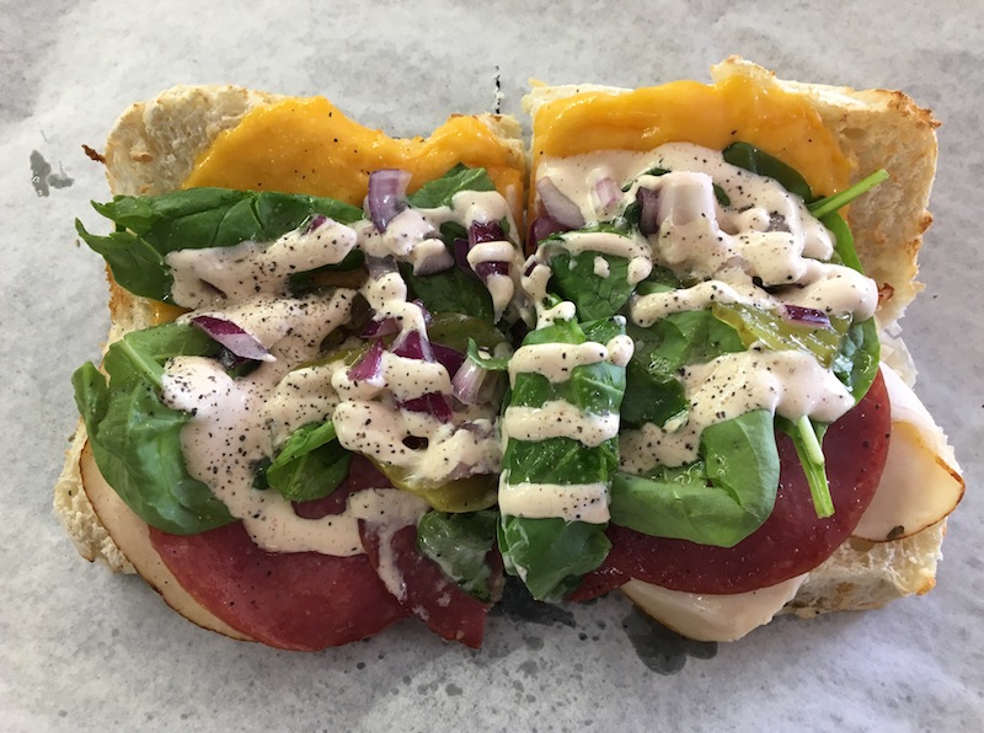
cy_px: 366
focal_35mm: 29
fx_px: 822
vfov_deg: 48.0
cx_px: 492
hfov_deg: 61.8
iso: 64
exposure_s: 1/30
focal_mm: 4.15
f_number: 2.2
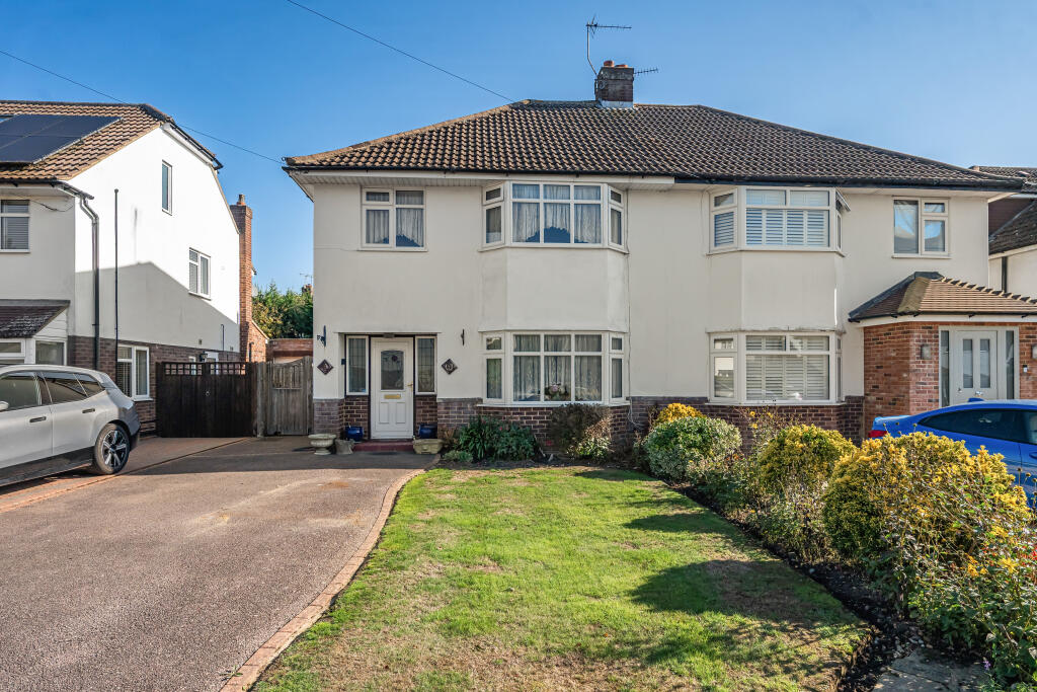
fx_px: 562
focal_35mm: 20
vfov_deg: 63.2
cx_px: 518
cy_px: 346
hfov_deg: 85.4
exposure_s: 1/2000
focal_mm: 19.5
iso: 320
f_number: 7.1
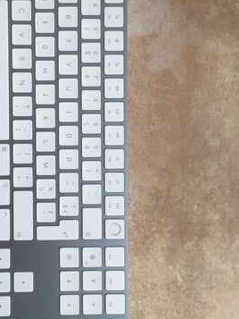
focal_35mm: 52
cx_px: 66
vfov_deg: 36.8
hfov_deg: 27.7
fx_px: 478
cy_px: 153
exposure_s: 1/33
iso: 32
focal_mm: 4.15
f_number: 2.2
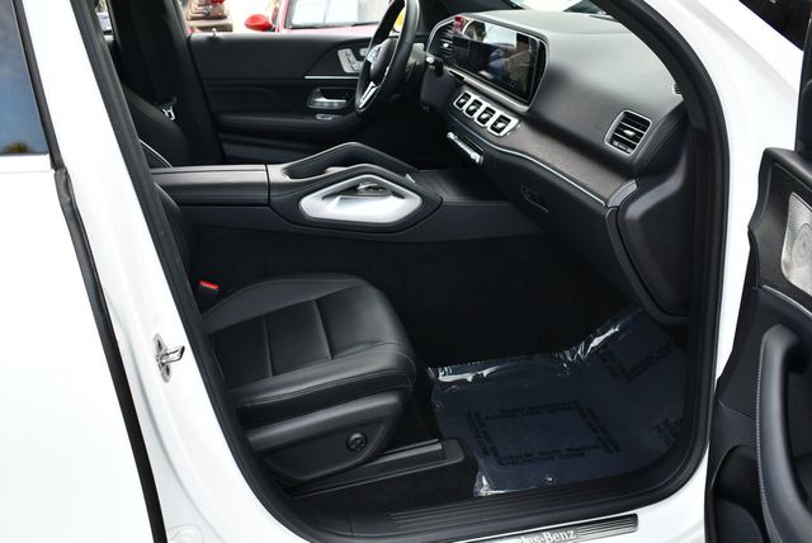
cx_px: 406
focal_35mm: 36
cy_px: 272
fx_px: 813
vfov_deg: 36.9
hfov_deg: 53.1
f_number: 4
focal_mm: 18
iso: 400
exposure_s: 1/250
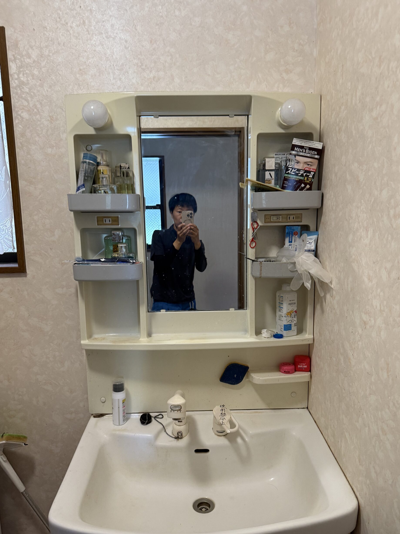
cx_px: 202
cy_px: 277
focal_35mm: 25
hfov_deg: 54.9
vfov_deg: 69.4
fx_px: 385
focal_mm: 6.76
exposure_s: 1/60
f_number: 1.78
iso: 320
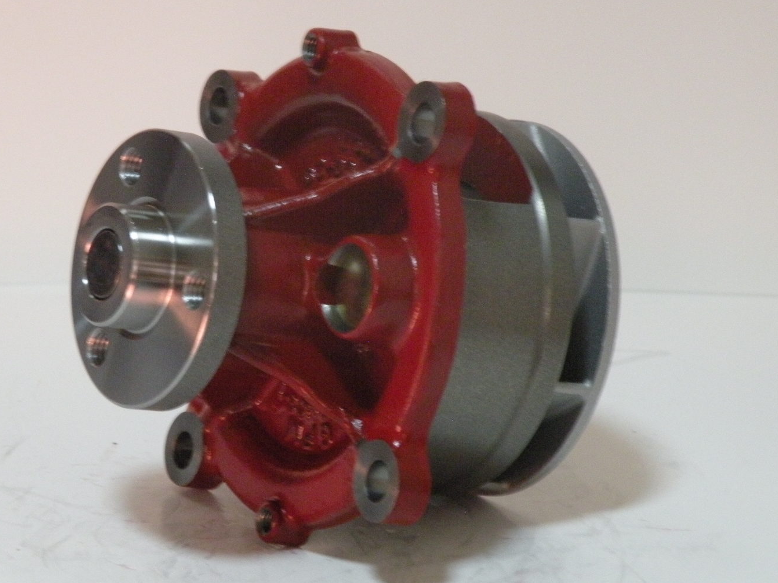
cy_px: 303
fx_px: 3506
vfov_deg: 9.5
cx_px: 332
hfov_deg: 12.7
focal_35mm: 156
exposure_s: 1/16
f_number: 4.5
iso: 400
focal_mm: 22.9
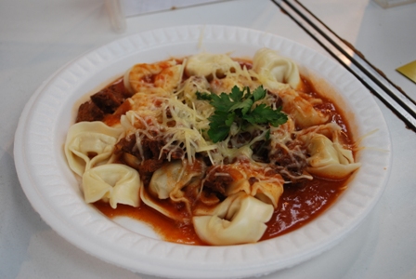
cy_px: 140
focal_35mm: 48
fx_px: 555
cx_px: 208
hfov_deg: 41.1
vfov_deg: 28.2
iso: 200
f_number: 5
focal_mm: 32
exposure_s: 1/100
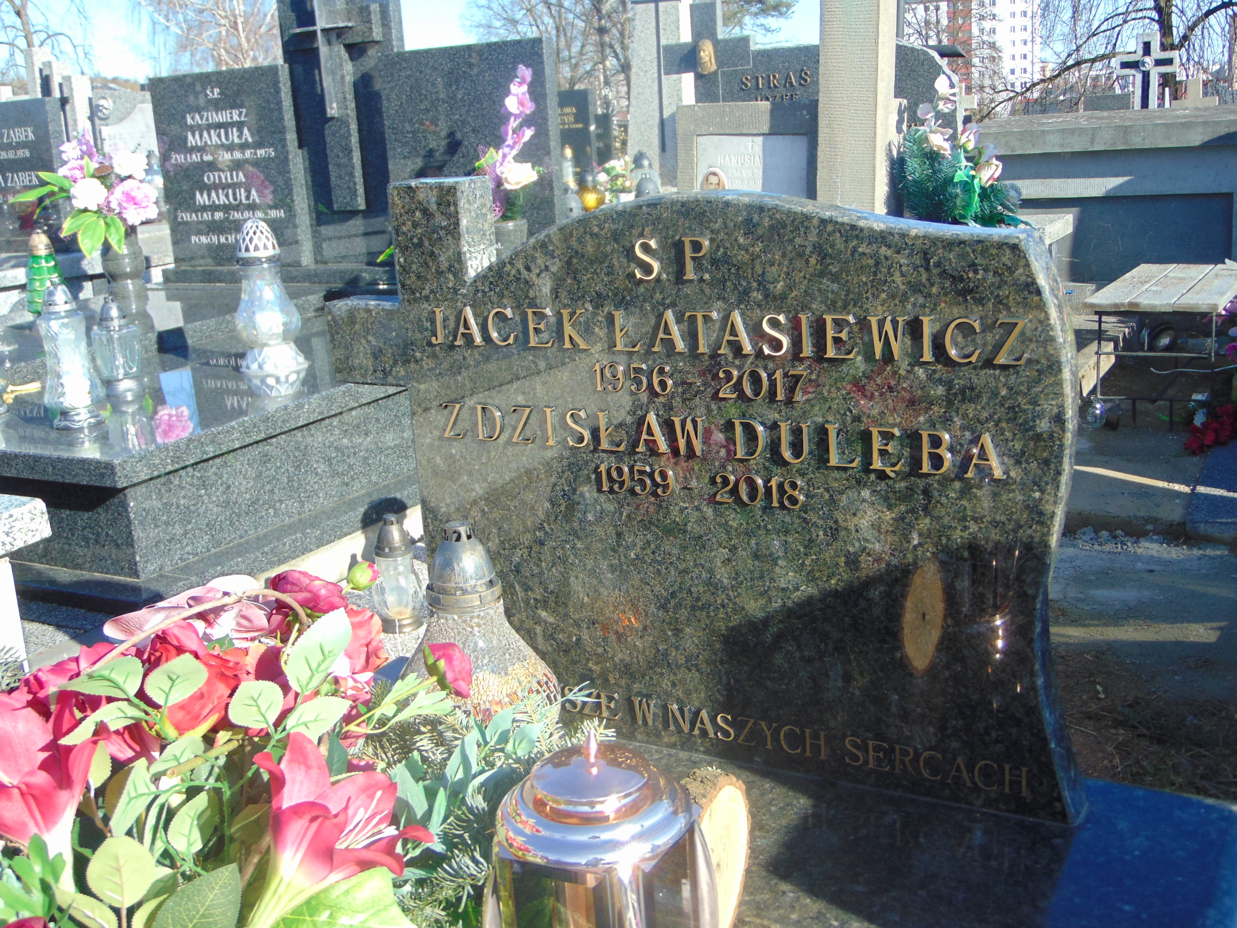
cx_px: 618
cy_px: 464
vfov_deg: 36.8
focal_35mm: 39
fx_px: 1394
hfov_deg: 47.9
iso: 80
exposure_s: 1/400
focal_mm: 6.9
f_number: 3.3
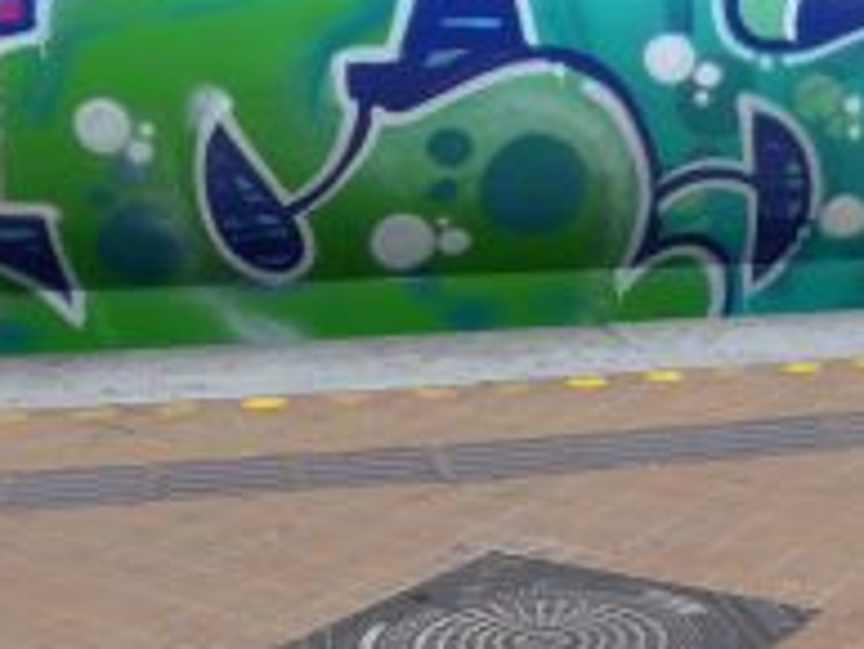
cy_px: 307
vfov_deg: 19.7
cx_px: 788
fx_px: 1873
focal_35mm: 75
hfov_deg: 25.1
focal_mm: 6
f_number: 2
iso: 250
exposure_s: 1/60
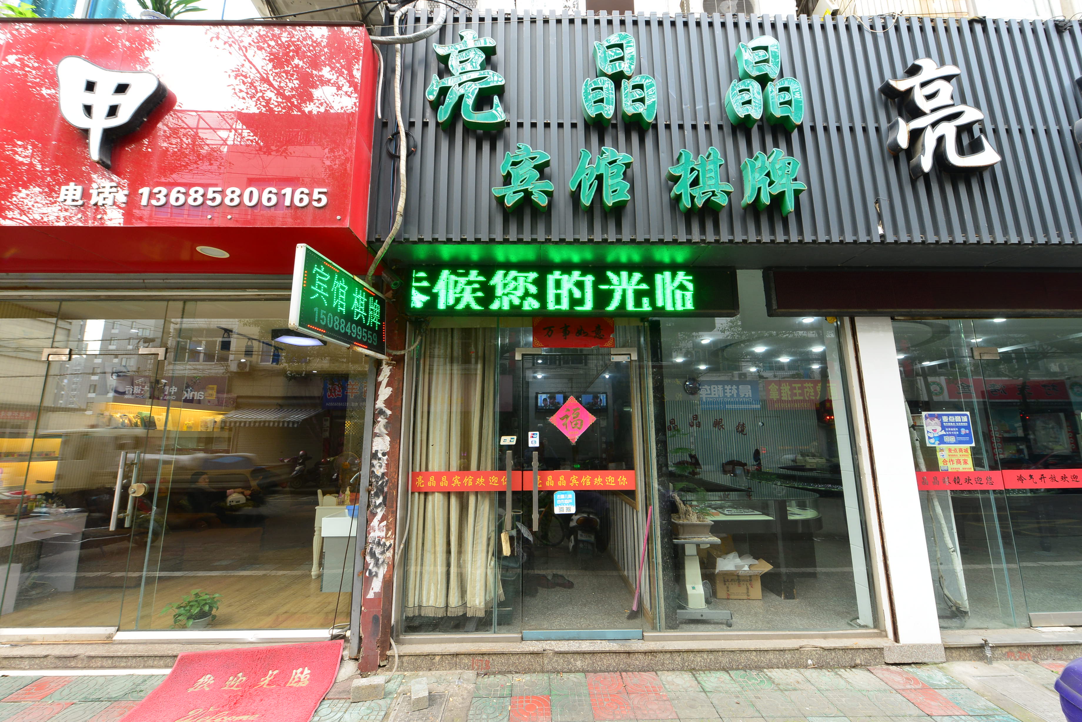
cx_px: 541
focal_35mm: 14
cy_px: 361
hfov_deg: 104.2
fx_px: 421
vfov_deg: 81.2
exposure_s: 1/25
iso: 800
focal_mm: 14
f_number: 10
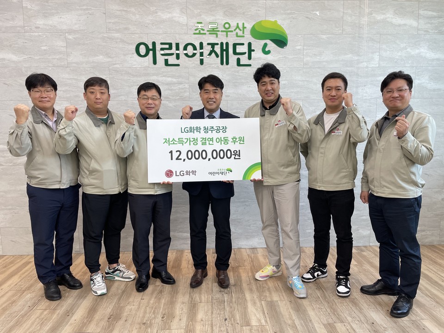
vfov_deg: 53.1
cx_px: 222
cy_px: 166
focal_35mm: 26
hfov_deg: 67.3
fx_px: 333
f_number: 1.6
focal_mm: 4.2
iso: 80
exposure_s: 1/120
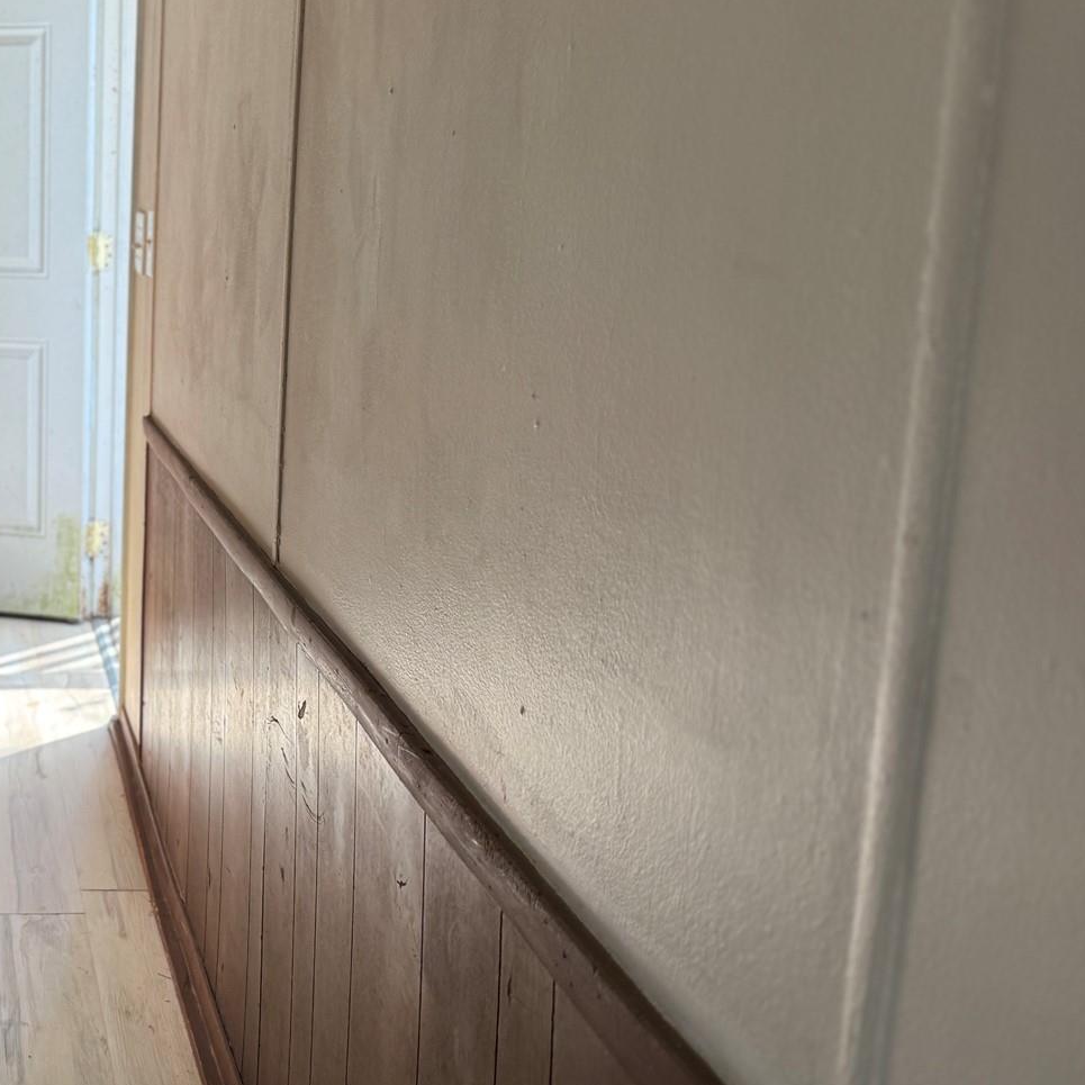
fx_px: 1596
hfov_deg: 34.7
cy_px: 481
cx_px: 45
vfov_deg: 37.5
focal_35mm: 45
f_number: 1.78
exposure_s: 1/171
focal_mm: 6.76
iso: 64
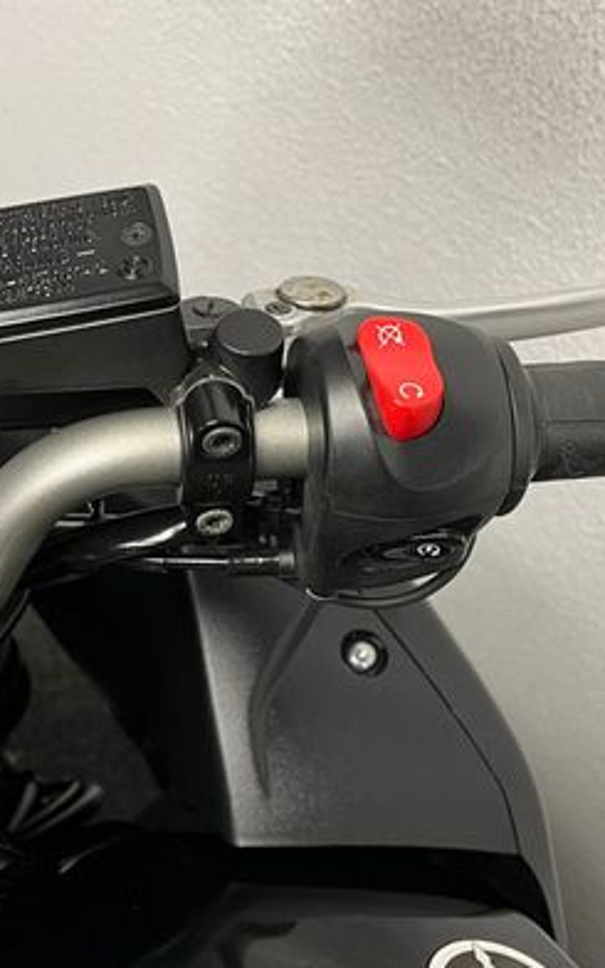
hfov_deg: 28.6
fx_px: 1187
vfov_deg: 44.4
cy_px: 474
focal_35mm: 45
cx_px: 279
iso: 100
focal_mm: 5.1
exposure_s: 1/50
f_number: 1.6
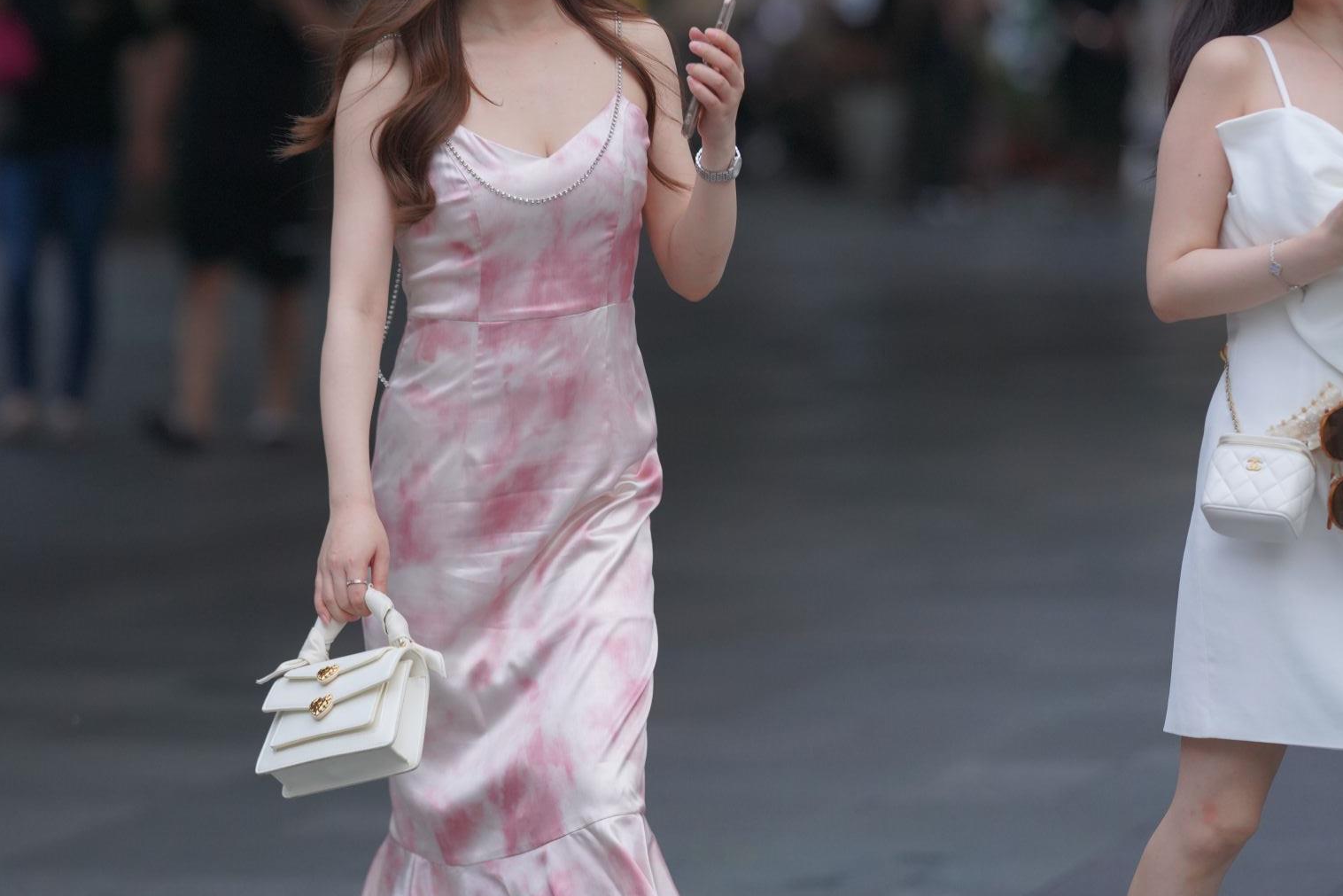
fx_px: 7573
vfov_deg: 6.8
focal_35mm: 203
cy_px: 425
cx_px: 672
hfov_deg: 10.1
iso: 1000
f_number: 2.2
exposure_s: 1/1250
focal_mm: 135
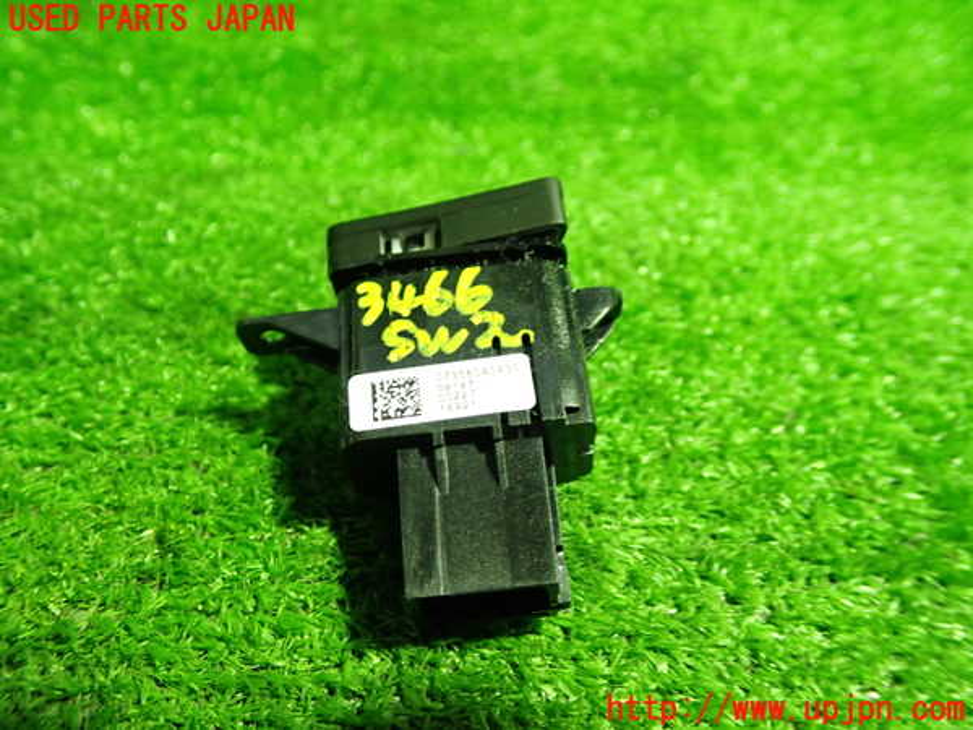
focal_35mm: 30
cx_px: 486
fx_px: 843
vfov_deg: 46.8
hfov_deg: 60.0
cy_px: 365
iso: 500
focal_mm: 5.4
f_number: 2.3
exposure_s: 1/30
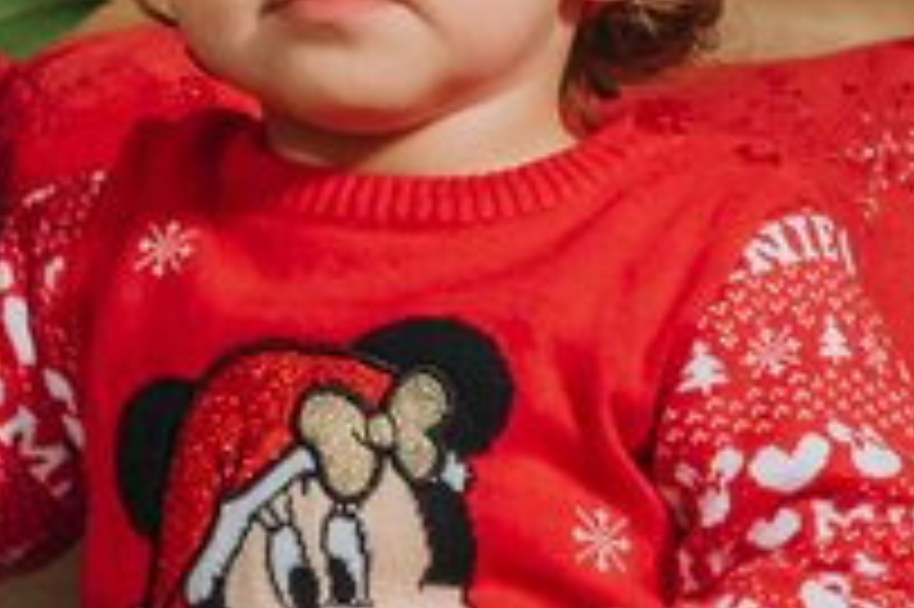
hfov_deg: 6.6
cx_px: 441
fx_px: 7940
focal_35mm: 313
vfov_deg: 4.4
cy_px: 644
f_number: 2.8
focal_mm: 35
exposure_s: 1/125
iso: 1600
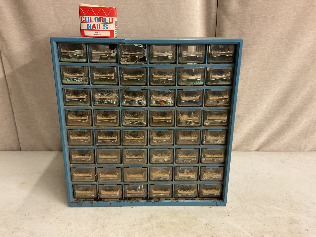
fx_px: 265
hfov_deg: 61.7
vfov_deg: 48.2
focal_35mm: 29
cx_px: 158
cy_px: 118
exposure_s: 1/40
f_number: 1.8
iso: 320
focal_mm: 3
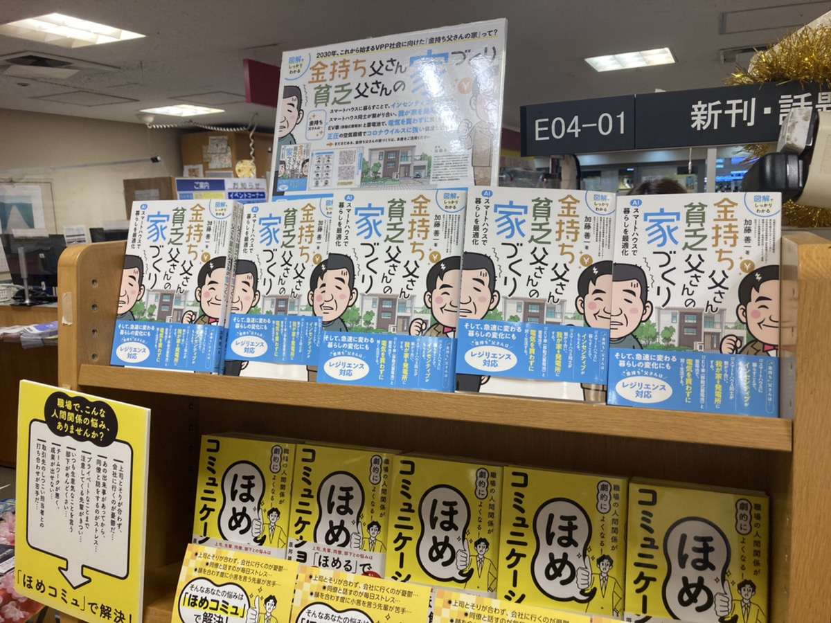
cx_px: 416
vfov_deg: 49.7
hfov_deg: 63.4
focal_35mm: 28
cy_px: 312
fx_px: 672
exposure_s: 1/120
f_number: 1.8
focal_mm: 3.99
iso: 64
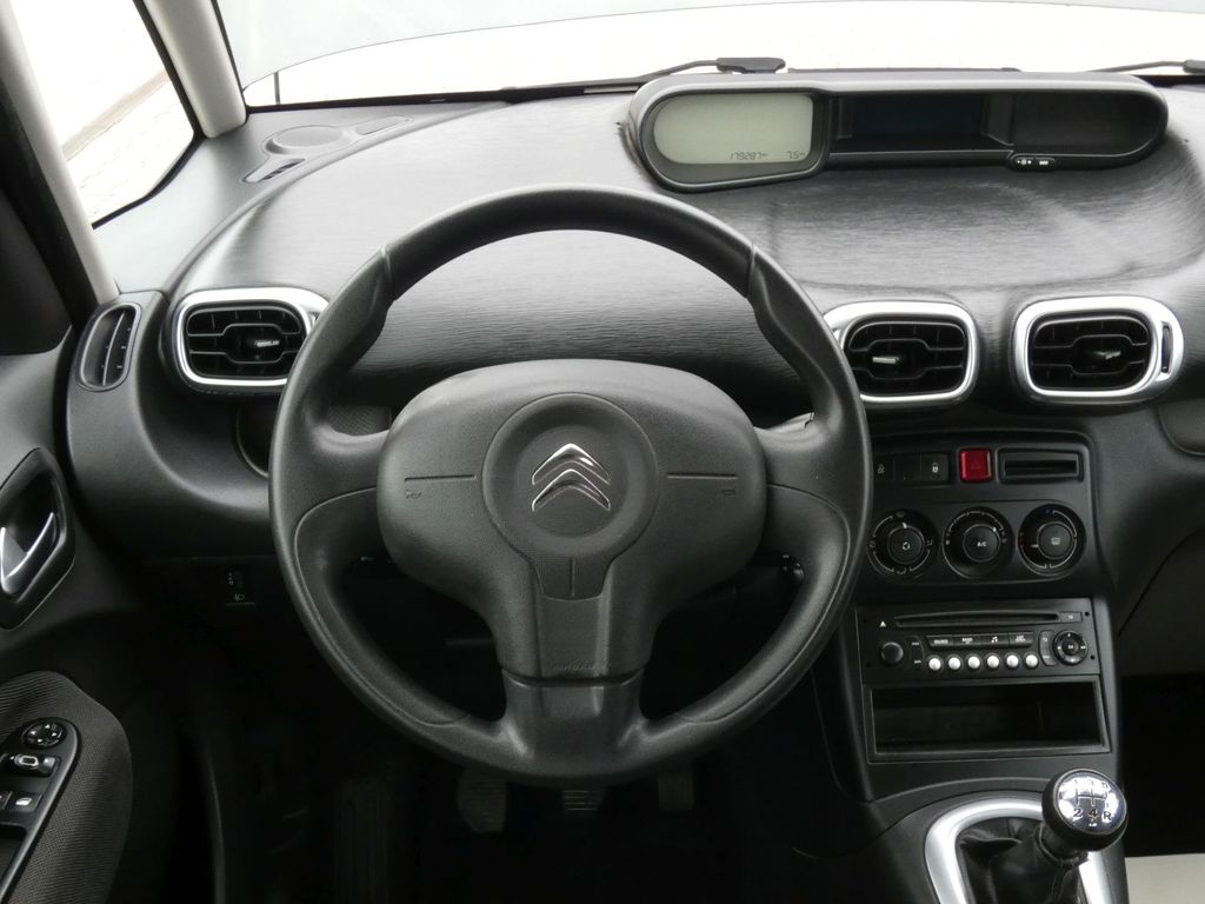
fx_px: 1253
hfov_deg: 51.4
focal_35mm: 36
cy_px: 452
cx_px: 602
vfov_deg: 39.7
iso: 500
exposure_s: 1/80
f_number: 5.6
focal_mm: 6.5
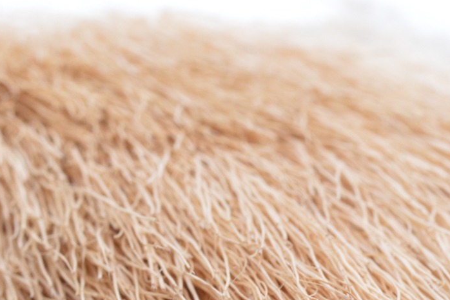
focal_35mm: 290
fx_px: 3624
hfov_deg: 7.1
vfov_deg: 4.7
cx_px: 393
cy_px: 320
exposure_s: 1/200
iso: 1600
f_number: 29
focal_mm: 90
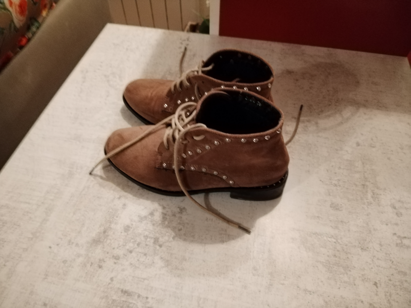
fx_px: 309
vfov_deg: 53.1
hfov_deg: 67.3
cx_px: 206
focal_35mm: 26
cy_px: 154
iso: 985
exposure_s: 1/14.3
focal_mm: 4.25
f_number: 1.8
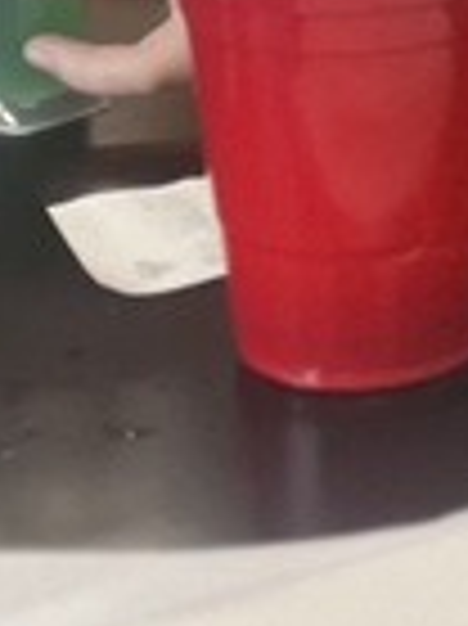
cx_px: 932
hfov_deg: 7.4
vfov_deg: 10.0
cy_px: -324
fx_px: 3466
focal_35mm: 192
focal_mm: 5.1
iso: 200
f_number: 1.6
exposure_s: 1/59
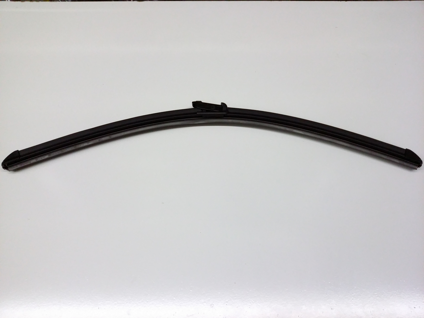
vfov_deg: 44.2
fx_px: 392
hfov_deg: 56.8
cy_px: 159
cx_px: 212
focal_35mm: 32
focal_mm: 3.4
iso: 200
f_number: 2.4
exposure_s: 1/30
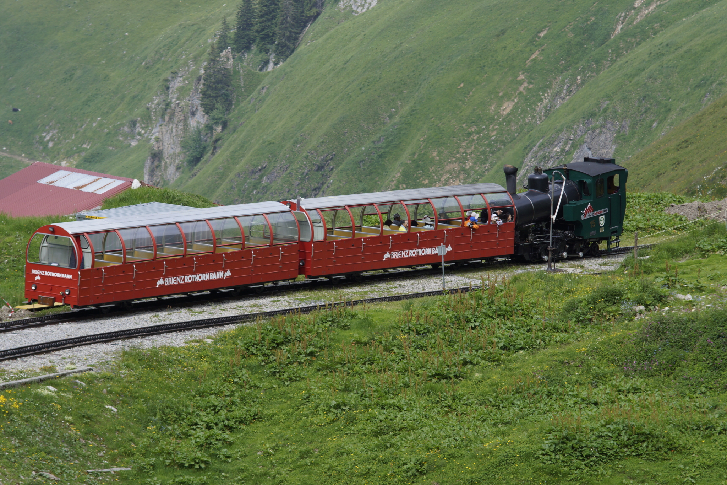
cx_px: 364
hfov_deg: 9.1
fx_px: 4543
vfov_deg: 6.1
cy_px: 242
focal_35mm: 225
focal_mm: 150
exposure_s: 1/320
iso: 100
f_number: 5.6
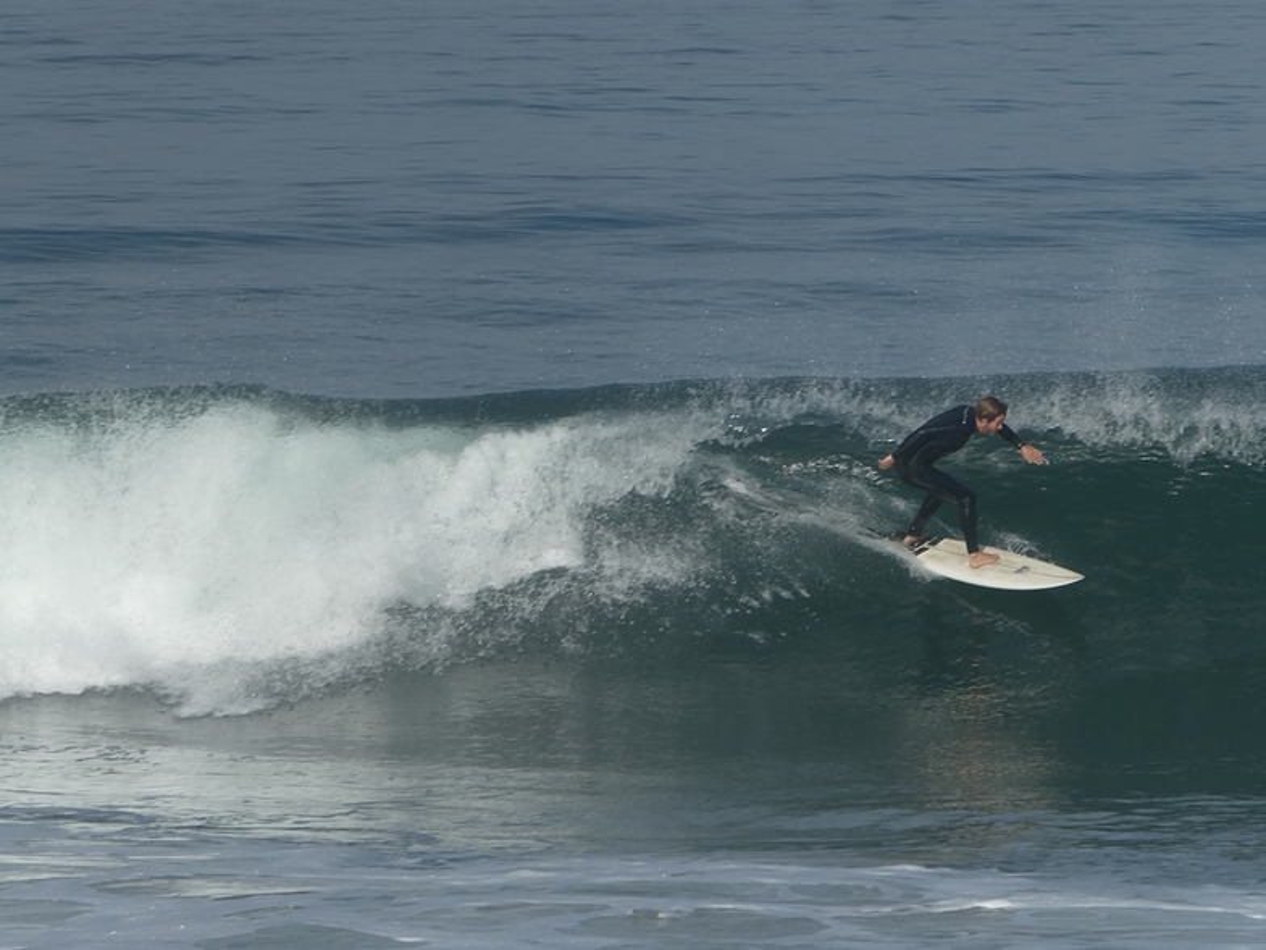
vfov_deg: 4.0
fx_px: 13642
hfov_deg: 5.3
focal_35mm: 373
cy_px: 475
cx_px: 633
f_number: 6
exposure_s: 1/800
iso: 80
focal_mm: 66.8
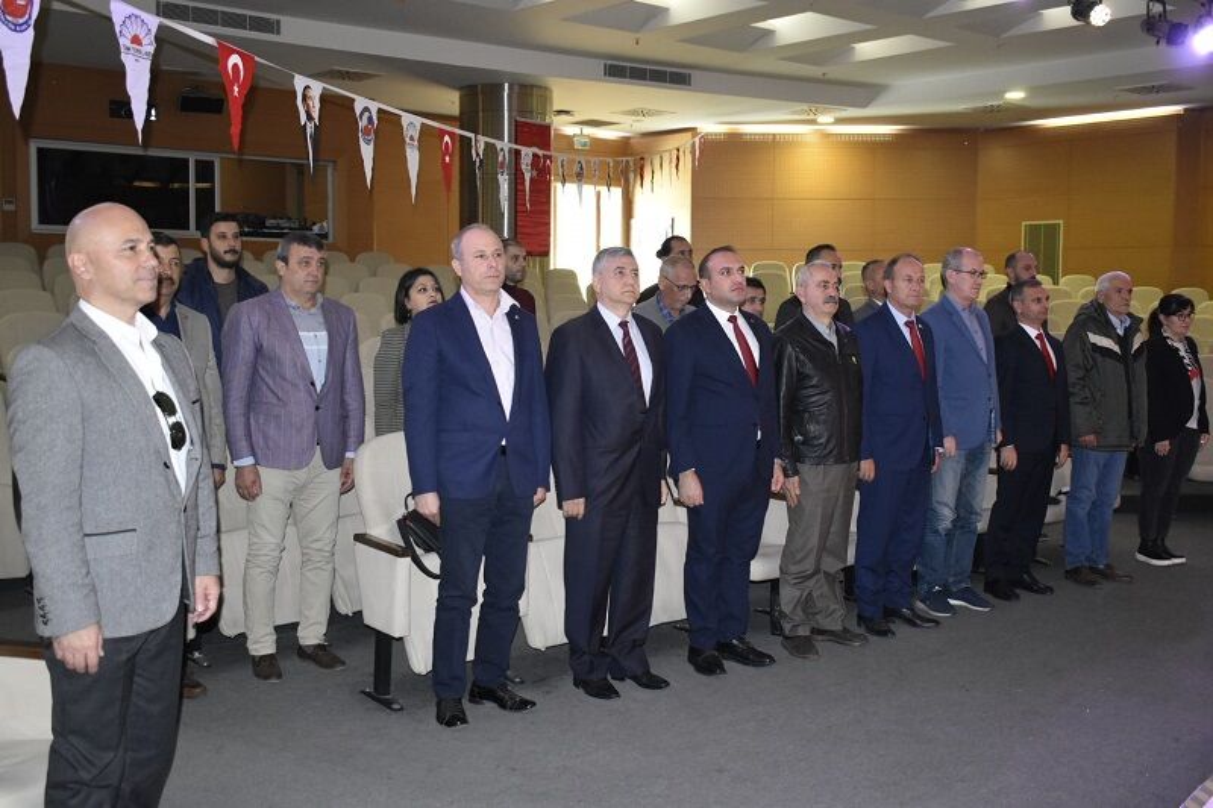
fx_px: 1263
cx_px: 606
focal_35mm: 38
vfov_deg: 35.5
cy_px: 404
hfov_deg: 51.3
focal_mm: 25
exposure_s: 1/60
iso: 2000
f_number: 4
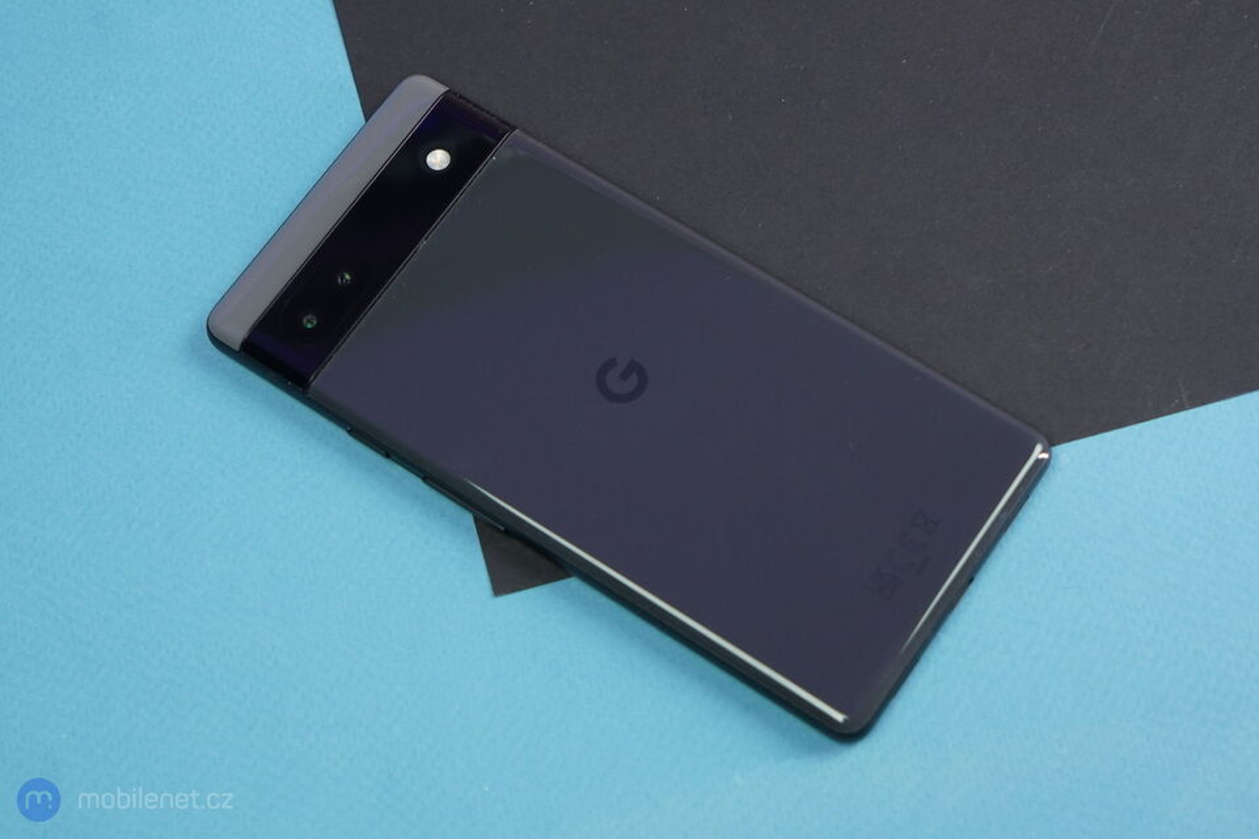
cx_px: 630
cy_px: 420
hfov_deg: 39.6
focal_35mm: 50
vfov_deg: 27.0
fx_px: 1748
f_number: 7.1
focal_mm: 50
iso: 1600
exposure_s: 1/160
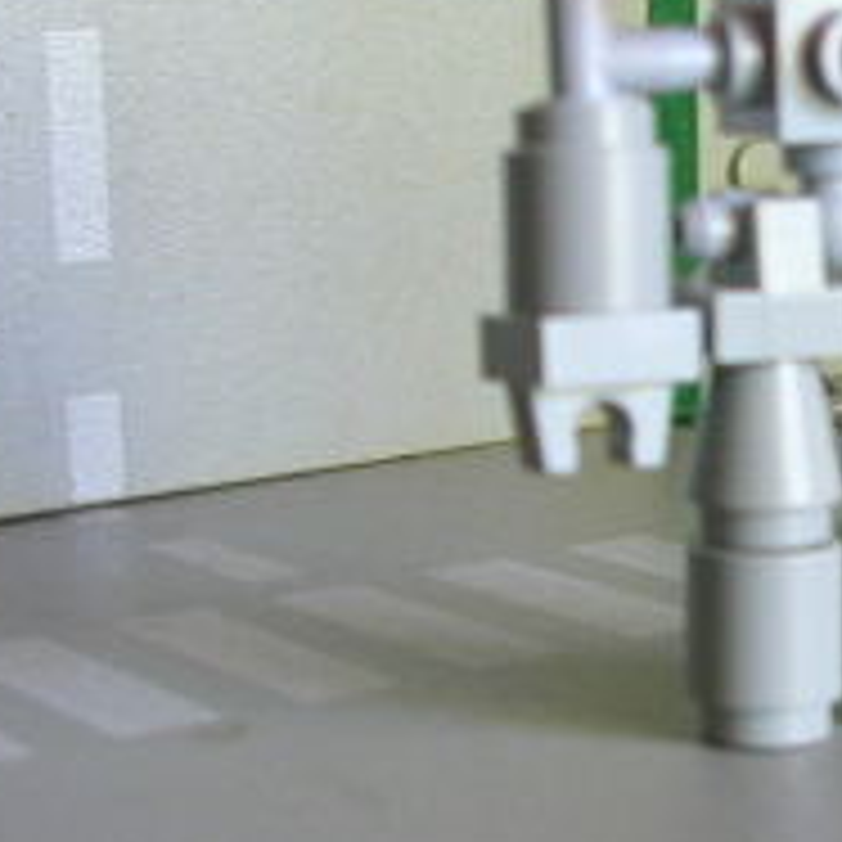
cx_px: 1085
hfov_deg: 14.9
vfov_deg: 15.6
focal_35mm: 112
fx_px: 3082
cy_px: 473
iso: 100
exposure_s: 1/5.6
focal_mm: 5.6
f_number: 2.7
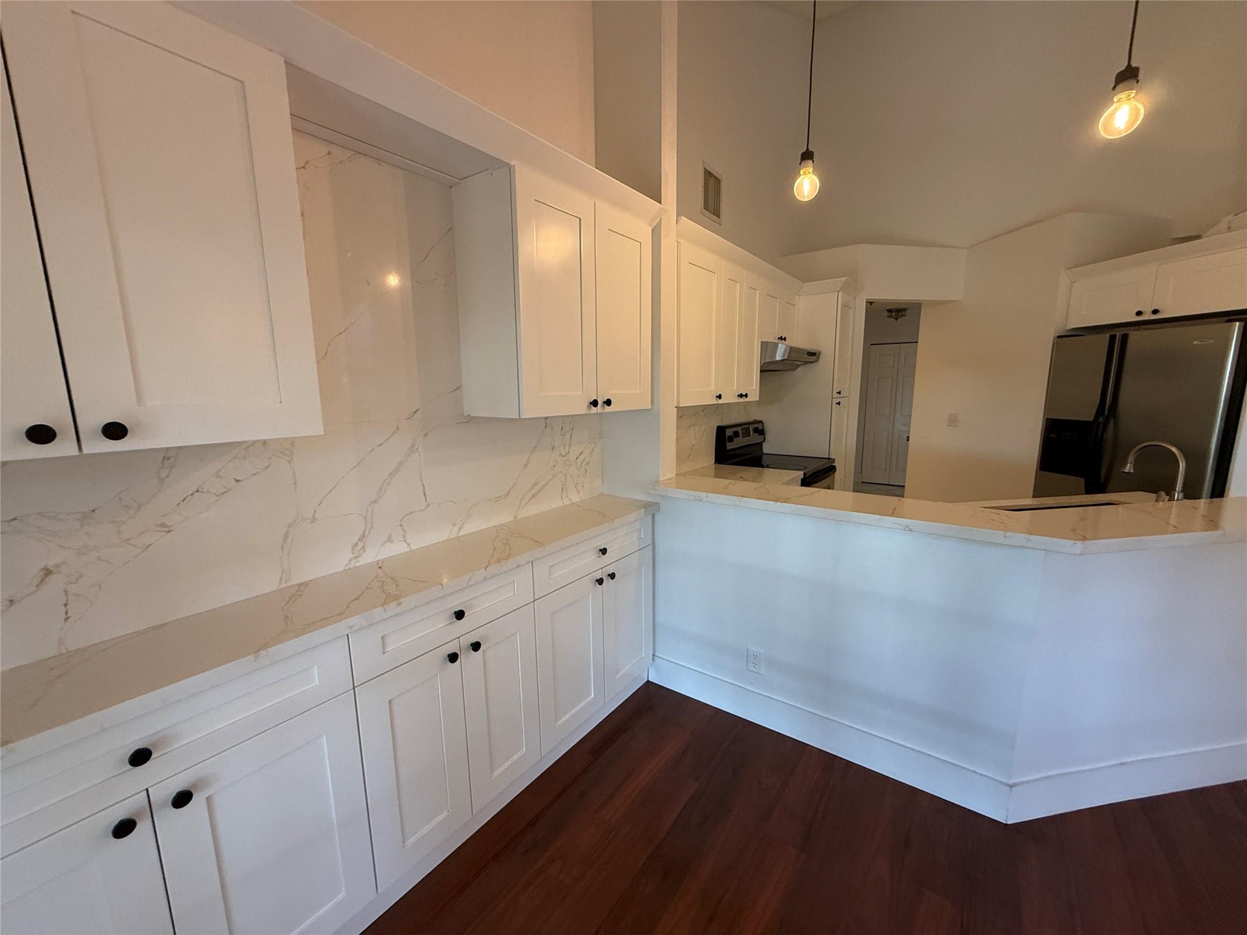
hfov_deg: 102.1
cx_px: 624
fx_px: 504
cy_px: 468
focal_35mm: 14
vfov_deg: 85.7
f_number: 2.2
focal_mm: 2.22
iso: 320
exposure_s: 1/120
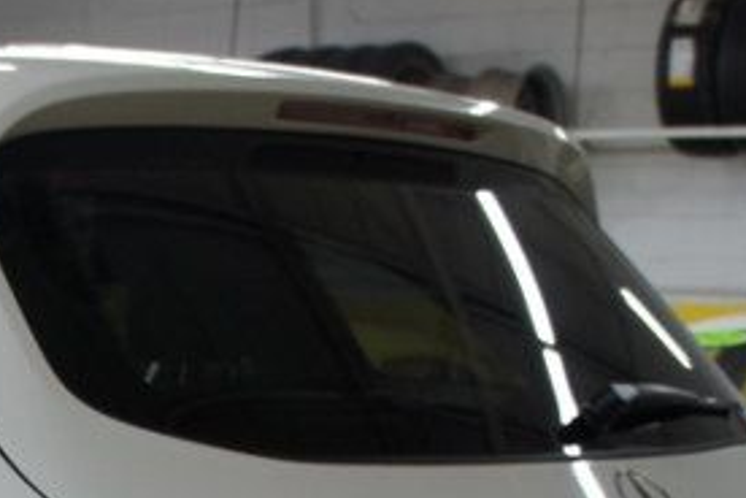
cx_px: -127
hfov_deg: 19.3
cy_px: 819
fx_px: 2072
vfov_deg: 12.7
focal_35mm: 100
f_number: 4
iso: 200
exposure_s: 1/40
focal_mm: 18
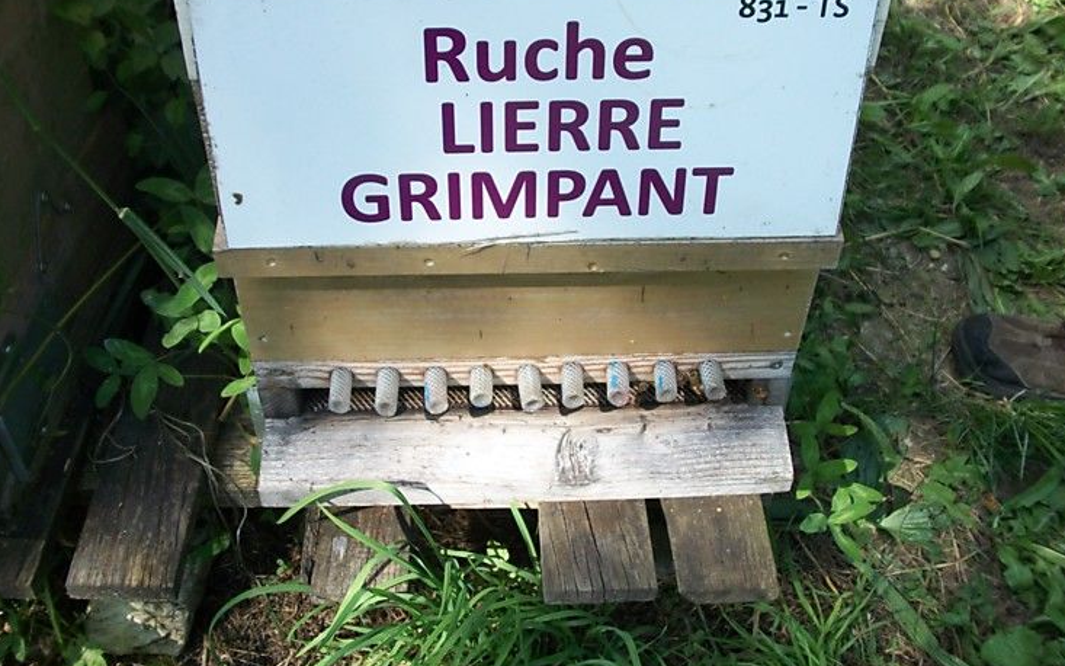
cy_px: 254
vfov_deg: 34.3
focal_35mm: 37
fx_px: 1074
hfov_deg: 52.7
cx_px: 506
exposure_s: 1/320
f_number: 2.9
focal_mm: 5.7
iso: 80
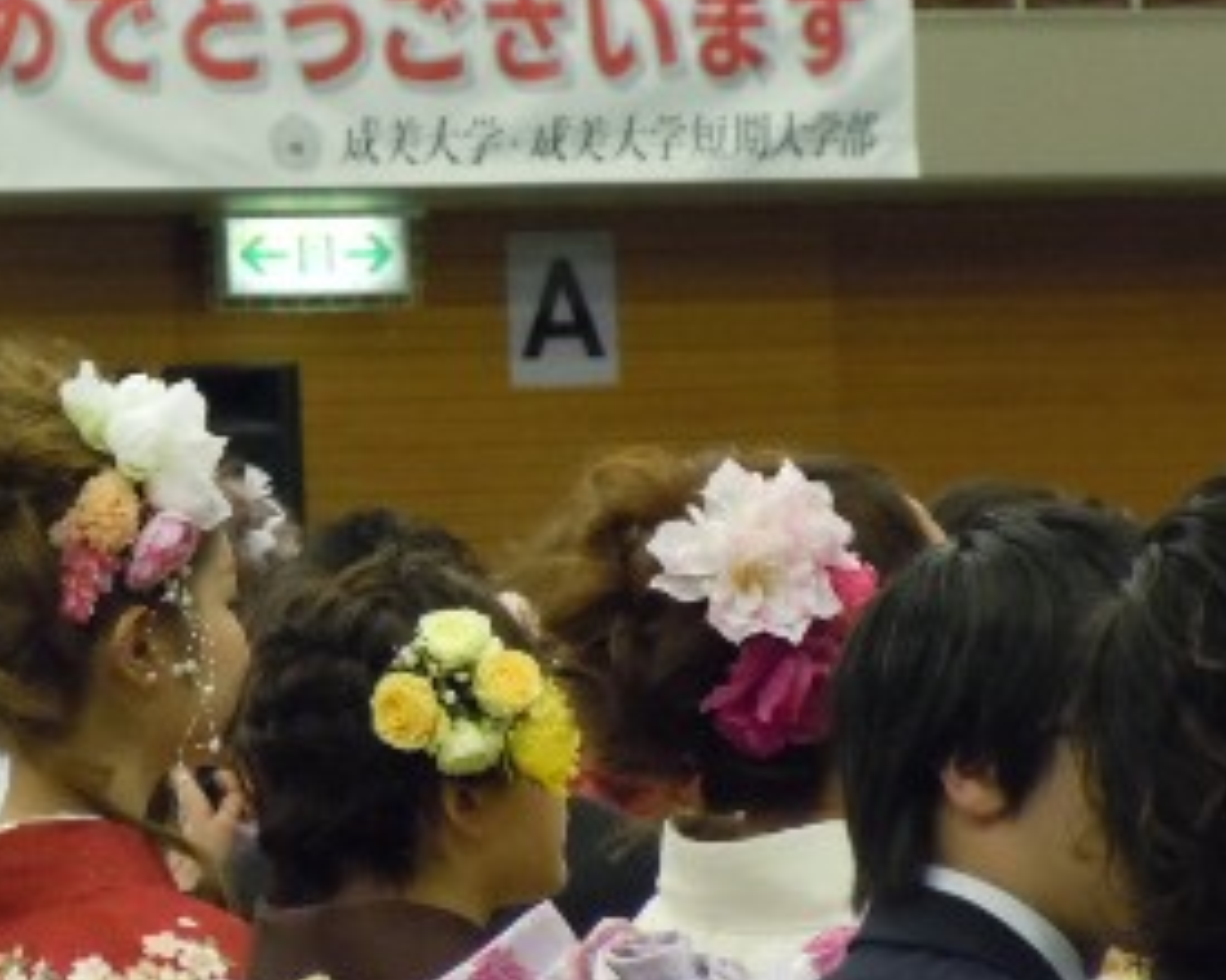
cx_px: 303
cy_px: 356
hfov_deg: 6.2
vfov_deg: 5.0
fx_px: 11321
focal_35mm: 312
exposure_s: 1/40
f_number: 5.6
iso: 800
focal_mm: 35
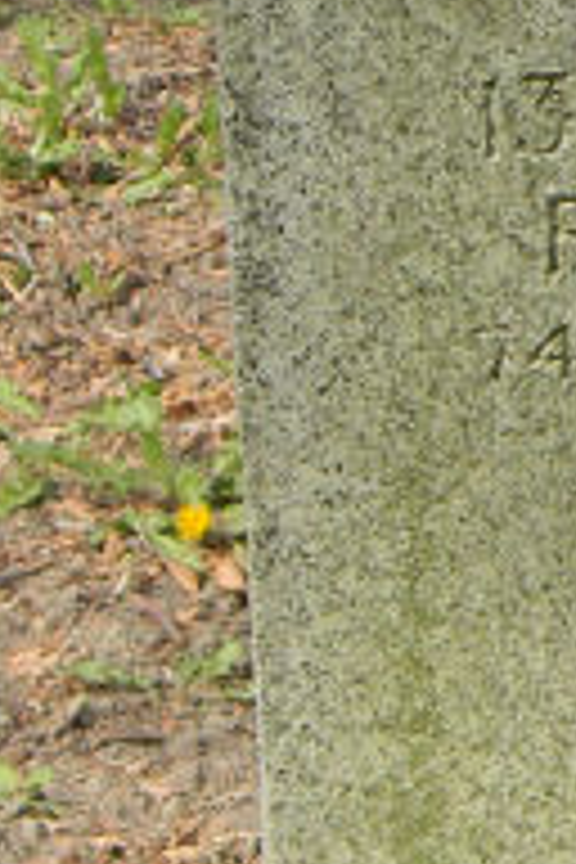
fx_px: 4272
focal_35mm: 178
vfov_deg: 11.5
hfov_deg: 7.5
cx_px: 936
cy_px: 576
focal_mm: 7.3
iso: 80
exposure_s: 1/238
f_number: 3.8
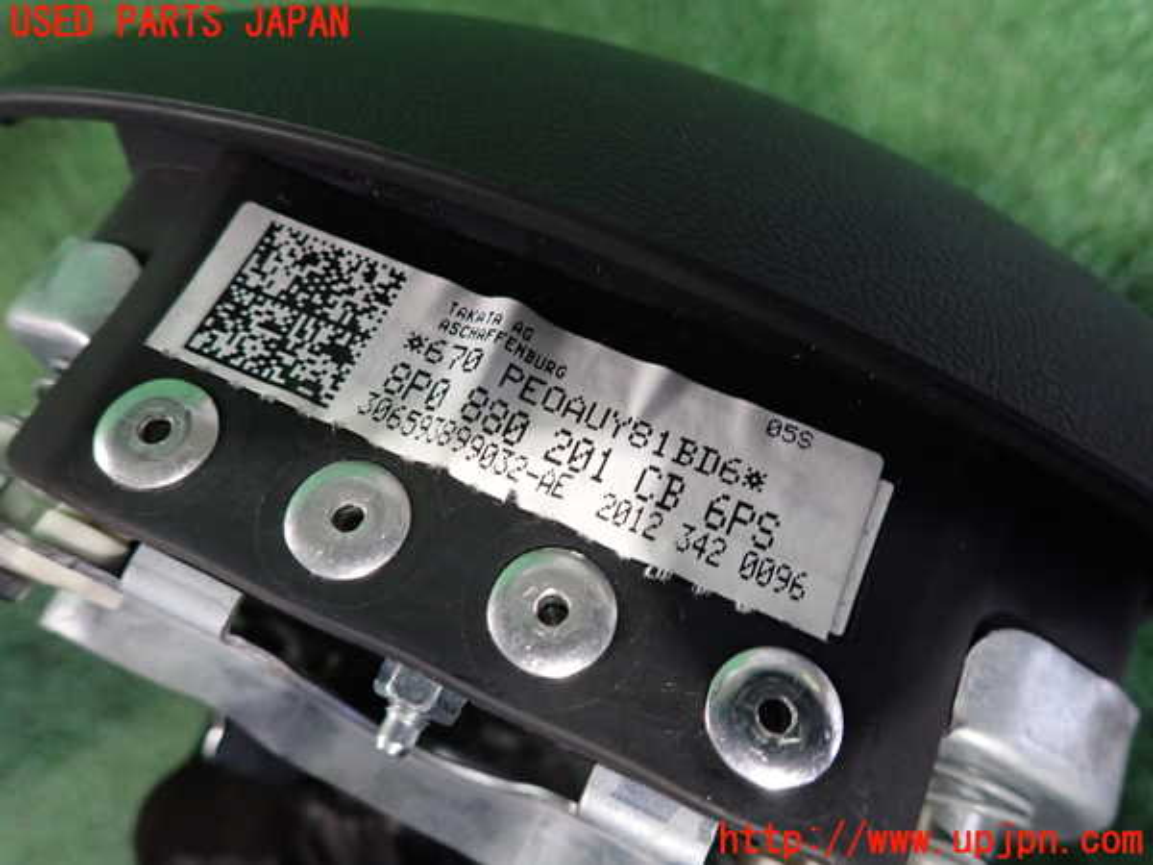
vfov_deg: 54.9
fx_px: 833
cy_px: 432
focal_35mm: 25
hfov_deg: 69.4
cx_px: 576
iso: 400
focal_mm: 4.5
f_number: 2
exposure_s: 1/30
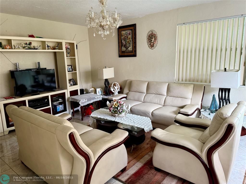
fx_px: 171
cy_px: 92
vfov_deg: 56.8
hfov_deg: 71.6
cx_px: 123
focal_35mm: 24
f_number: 1.78
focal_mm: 6.76
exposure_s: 1/60
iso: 320
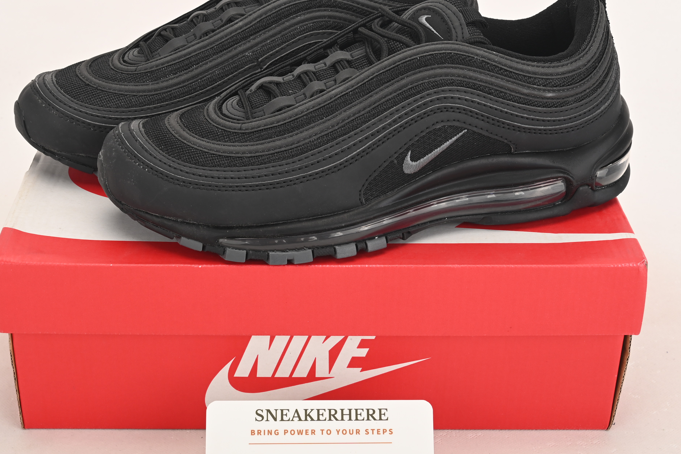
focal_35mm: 61
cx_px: 313
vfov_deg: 22.3
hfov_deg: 32.9
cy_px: 202
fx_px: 1154
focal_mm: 38
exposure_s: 1/200
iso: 100
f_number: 11
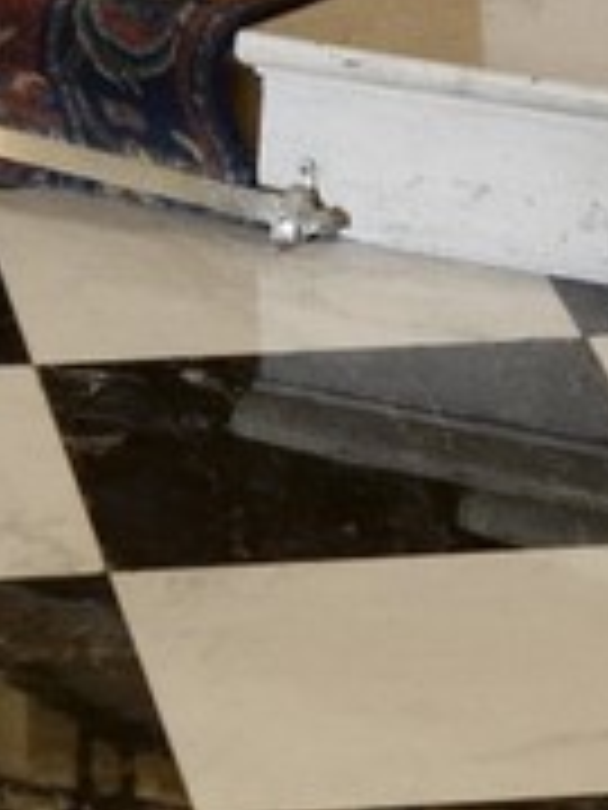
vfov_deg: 6.5
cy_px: -1809
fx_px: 6393
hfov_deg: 5.4
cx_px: 444
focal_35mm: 273
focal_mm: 32
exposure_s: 1/10
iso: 1600
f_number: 6.3
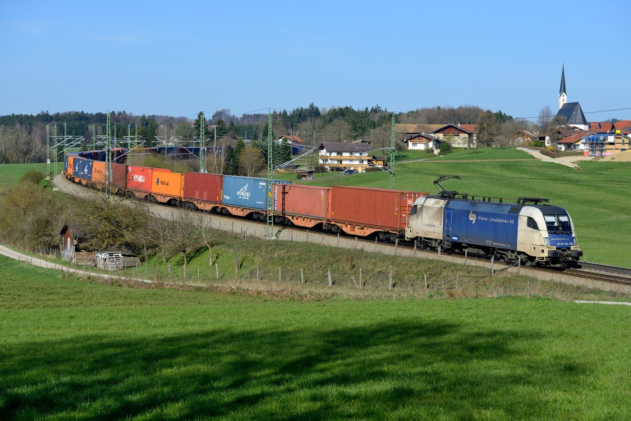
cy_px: 210
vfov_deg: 17.1
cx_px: 316
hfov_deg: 25.4
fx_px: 1402
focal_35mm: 80
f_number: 6.3
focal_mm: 80
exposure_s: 1/1600
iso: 200
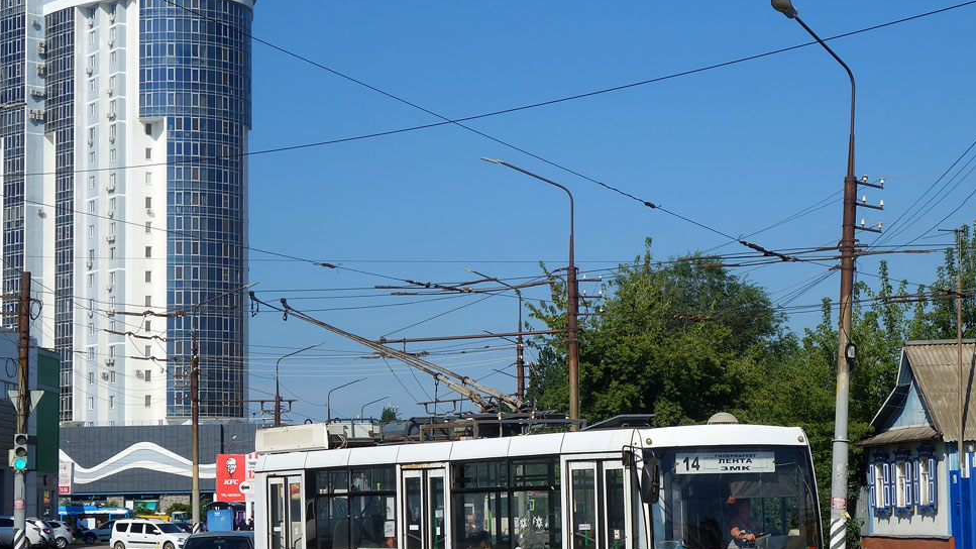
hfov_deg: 32.3
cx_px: 585
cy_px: 320
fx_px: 1682
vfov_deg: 18.5
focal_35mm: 65
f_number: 7.1
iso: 125
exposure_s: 1/500
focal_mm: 18.66
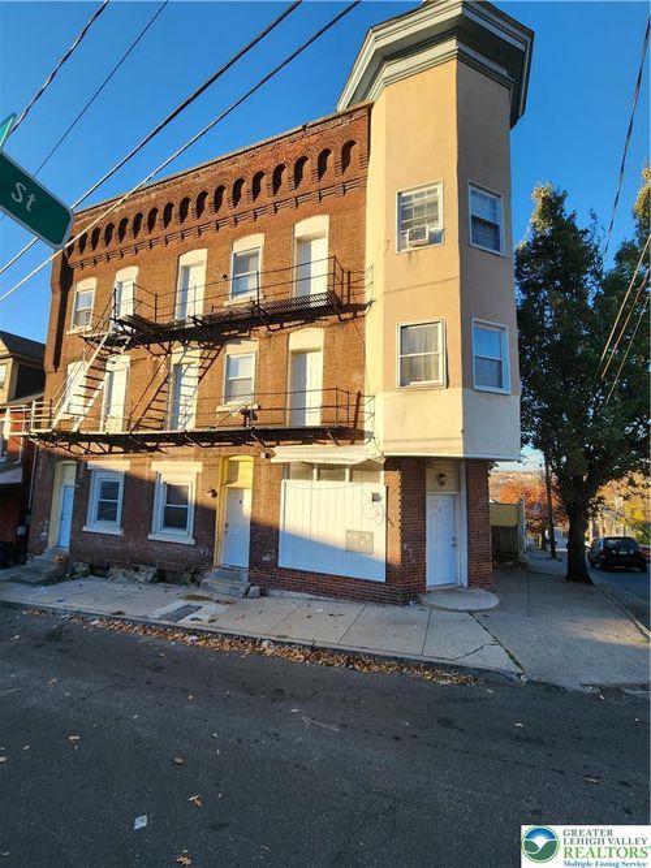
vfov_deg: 106.2
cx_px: 326
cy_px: 434
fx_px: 326
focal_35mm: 13
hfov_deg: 89.9
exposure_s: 1/591
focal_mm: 2.2
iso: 50
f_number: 2.2
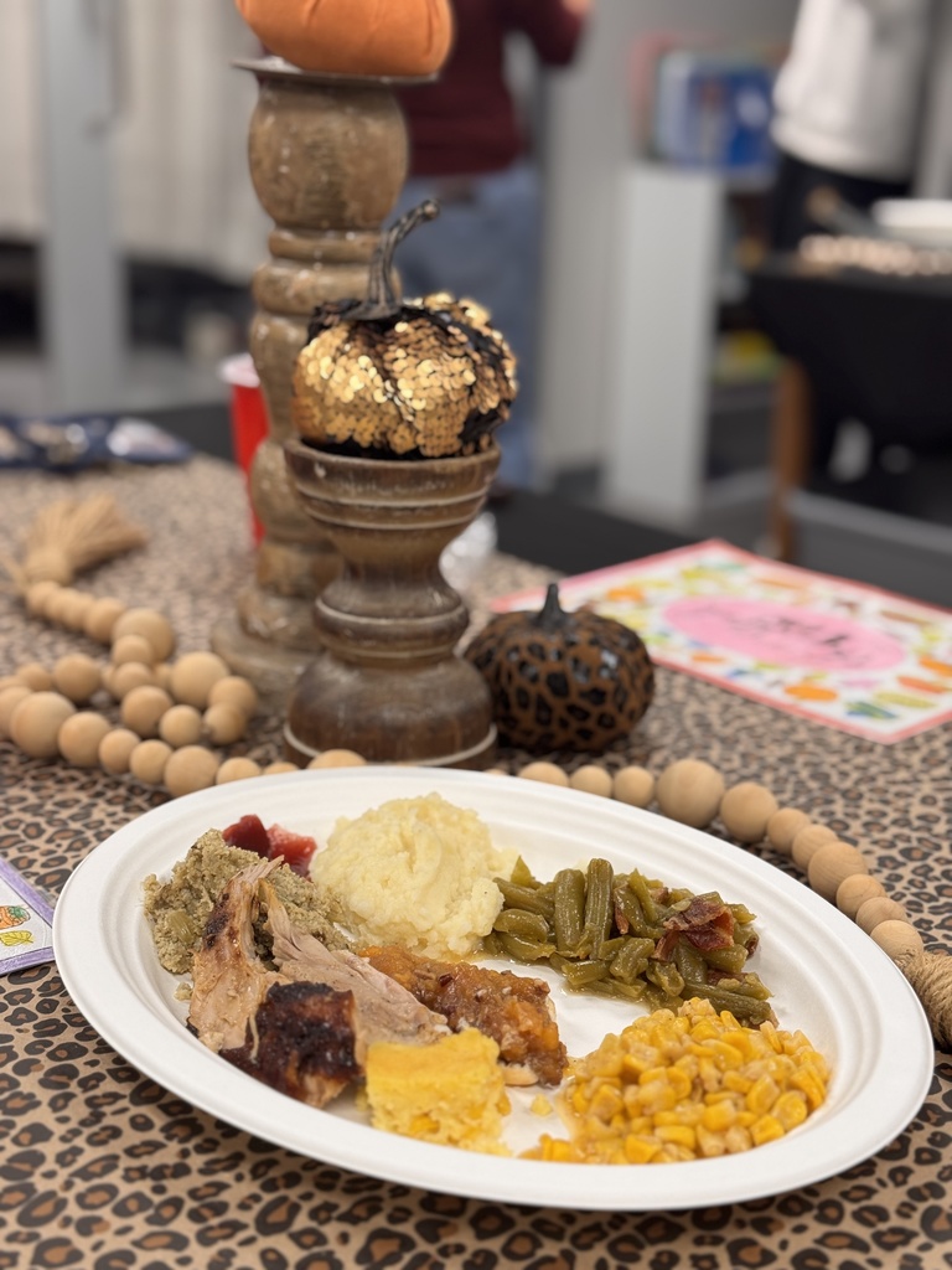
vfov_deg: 39.7
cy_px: 635
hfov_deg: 30.3
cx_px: 476
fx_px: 1760
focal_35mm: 48
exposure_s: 1/60
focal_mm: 6.76
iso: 80
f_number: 1.78
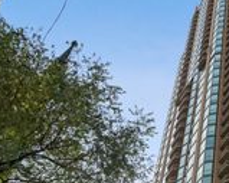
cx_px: 245
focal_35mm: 59
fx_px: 400
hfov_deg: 29.2
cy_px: 154
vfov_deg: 25.2
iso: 320
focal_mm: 20
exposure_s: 1/640
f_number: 7.1
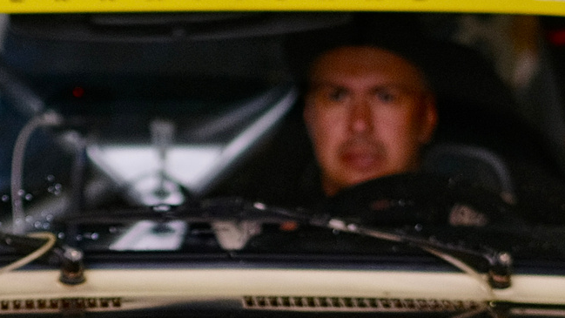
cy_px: 519
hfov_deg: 6.2
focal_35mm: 347
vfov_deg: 3.5
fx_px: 5198
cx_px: 226
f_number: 1.2
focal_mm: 56
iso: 320
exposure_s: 1/1500
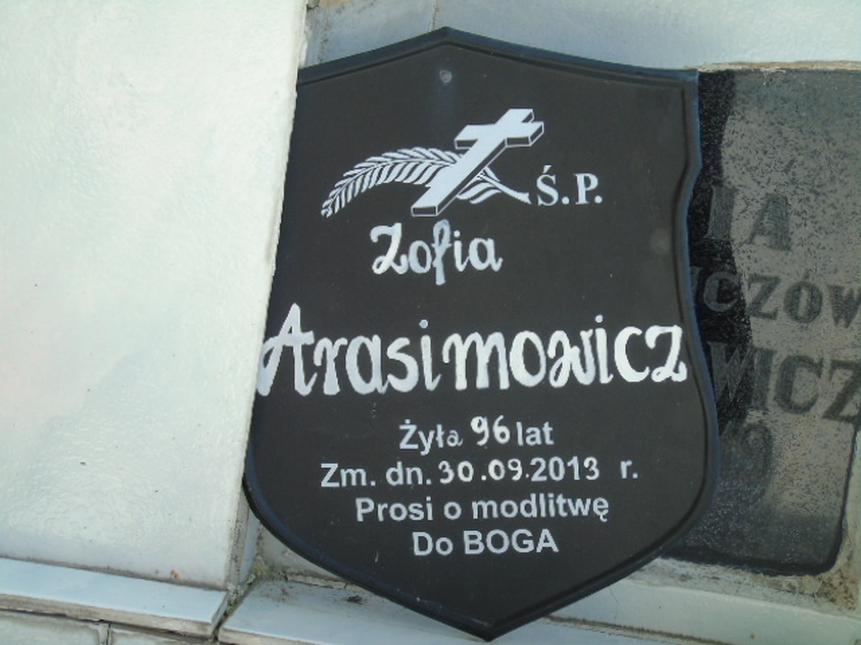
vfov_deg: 7.0
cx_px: 430
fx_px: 5273
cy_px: 322
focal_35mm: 212
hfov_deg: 9.3
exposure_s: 1/125
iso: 100
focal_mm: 38
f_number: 4.7
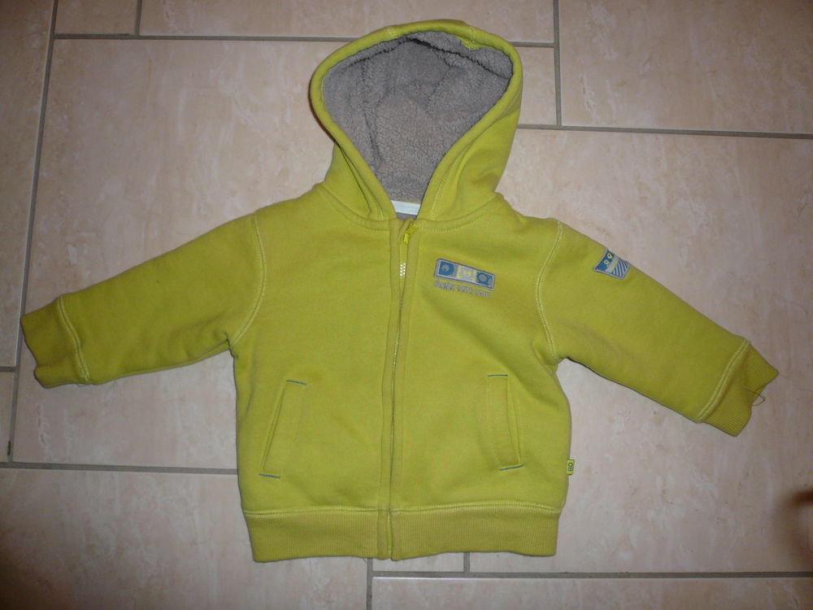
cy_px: 305
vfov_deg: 49.7
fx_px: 658
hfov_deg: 63.4
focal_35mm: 28
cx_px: 406
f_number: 2.8
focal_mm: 4.6
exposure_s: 1/30
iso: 100
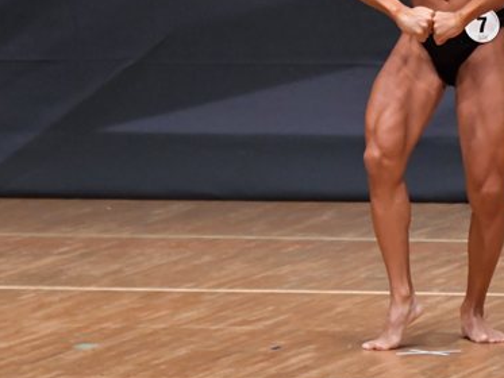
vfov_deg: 2.5
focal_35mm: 599
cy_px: 73
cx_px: 411
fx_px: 8724
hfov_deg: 3.3
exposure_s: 1/400
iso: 6400
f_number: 5.6
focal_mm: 200
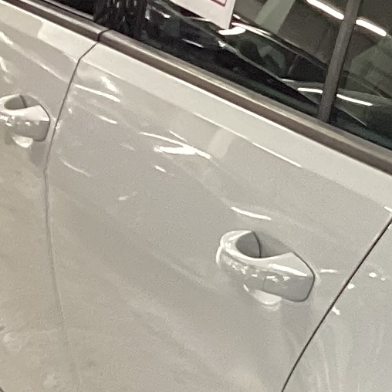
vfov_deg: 9.9
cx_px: 905
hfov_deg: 9.1
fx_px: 2255
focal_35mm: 176
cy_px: 407
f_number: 2.4
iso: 200
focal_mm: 3.3
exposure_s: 1/50
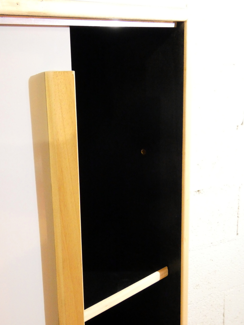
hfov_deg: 30.3
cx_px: 122
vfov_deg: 39.7
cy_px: 162
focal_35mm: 48
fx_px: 451
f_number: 3.8
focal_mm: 8.6
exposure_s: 1/60
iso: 1600
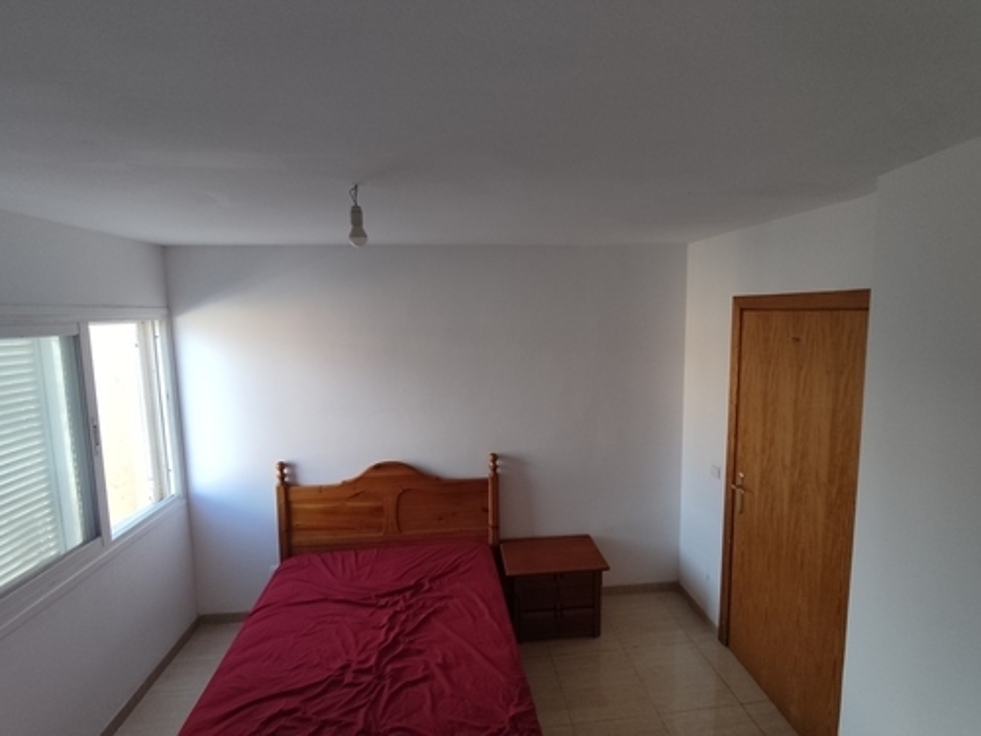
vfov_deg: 81.7
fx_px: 425
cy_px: 368
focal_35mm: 15
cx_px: 490
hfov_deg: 98.2
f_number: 2.2
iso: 69
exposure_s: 1/100
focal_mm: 1.6
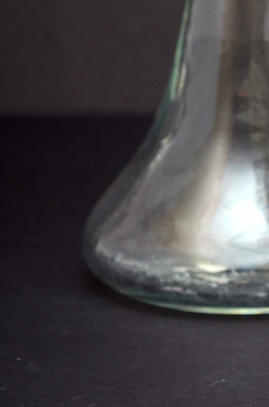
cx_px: 331
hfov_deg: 5.4
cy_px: -204
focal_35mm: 251
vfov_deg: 8.1
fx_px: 2820
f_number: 5.6
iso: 100
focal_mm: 55
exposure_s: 1/320
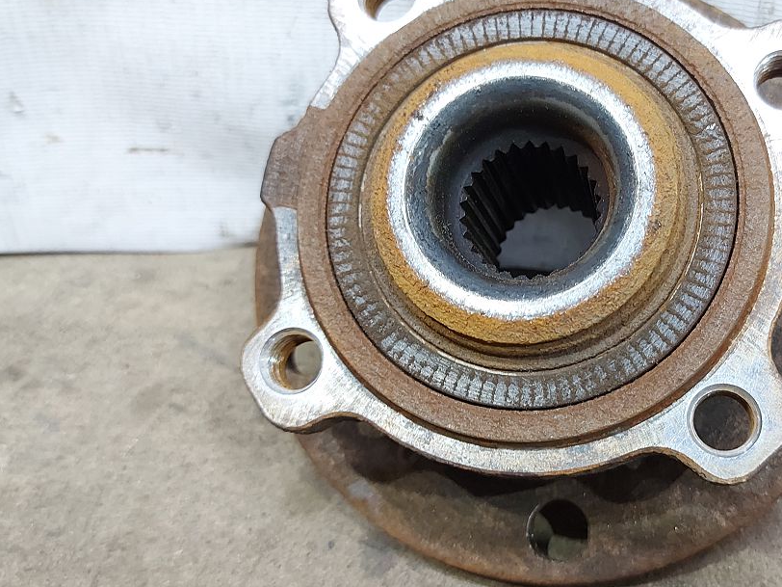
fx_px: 926
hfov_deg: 45.0
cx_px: 527
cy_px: 272
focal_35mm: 41
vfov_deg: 35.1
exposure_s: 1/33
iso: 250
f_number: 1.8
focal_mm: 5.23
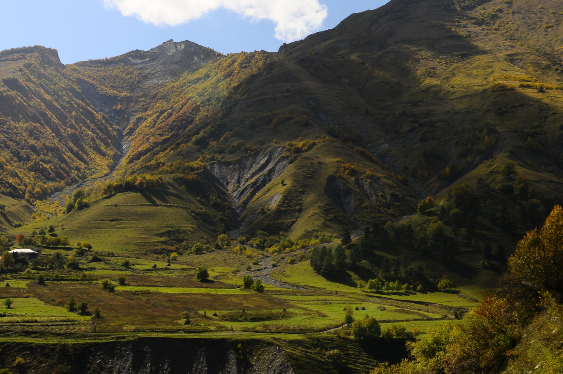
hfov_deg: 37.9
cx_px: 282
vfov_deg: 25.7
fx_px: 820
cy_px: 187
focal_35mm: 52
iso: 200
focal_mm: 35
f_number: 20
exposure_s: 1/100
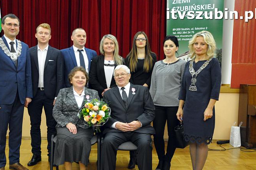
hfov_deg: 47.6
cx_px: 107
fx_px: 289
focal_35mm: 41
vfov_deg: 32.7
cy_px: 105
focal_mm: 21
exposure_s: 1/80
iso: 2500
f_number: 5.6
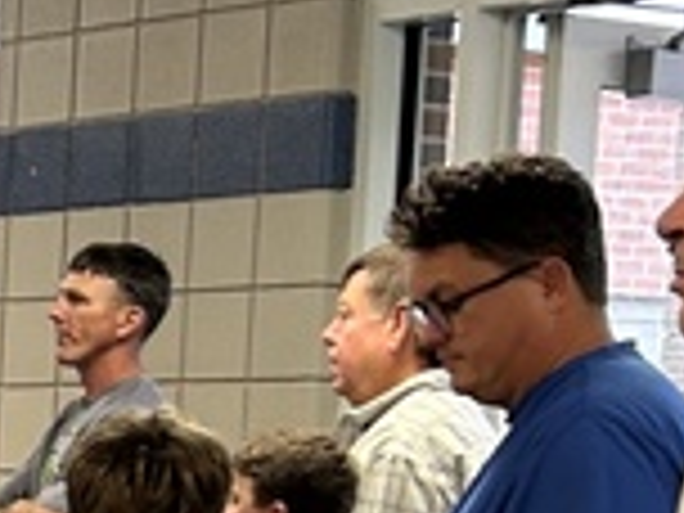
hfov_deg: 10.2
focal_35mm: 175
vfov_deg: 8.2
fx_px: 3458
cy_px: 918
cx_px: -819
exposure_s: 1/60
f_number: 1.5
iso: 64
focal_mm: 5.7
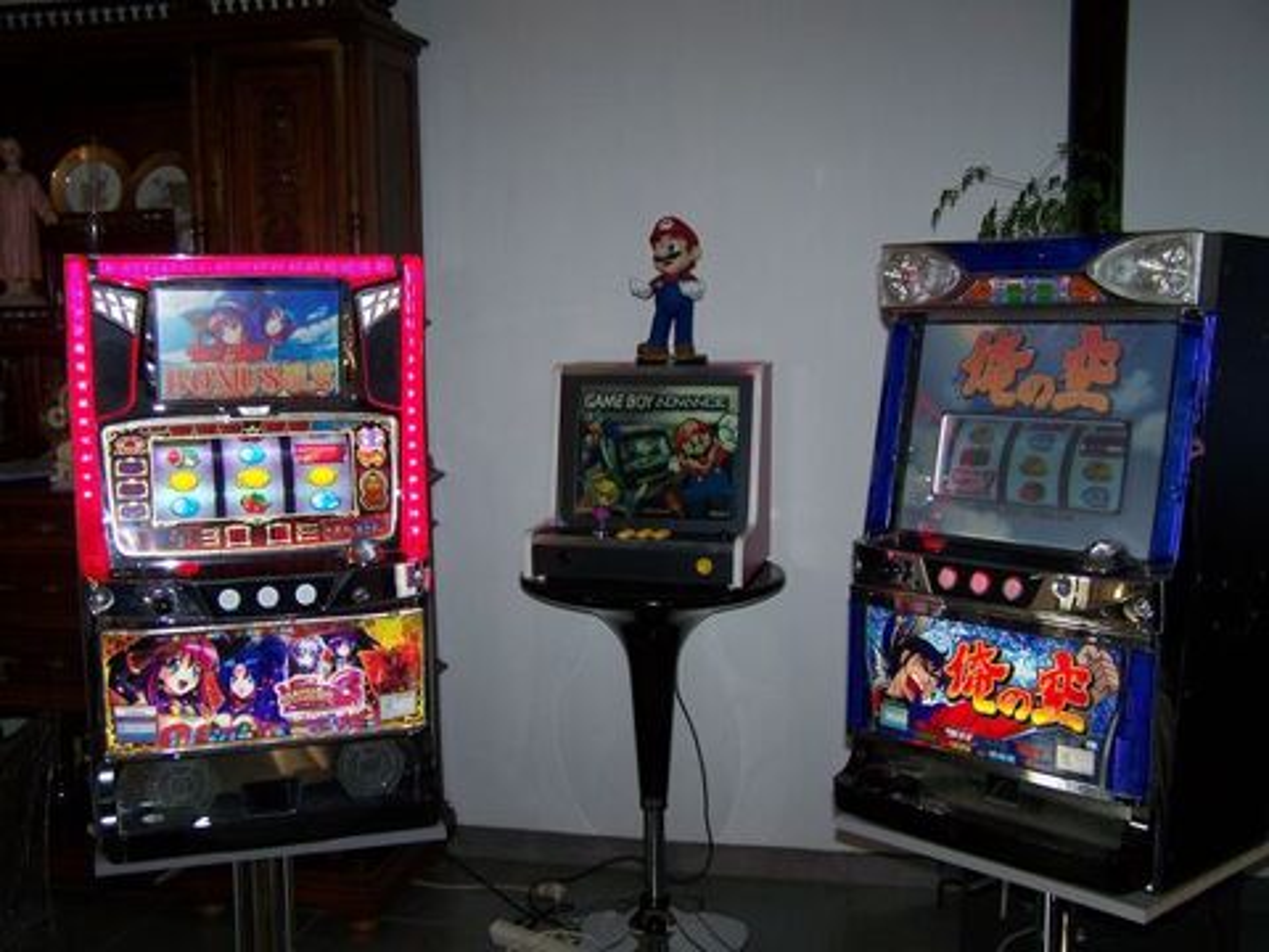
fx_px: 1393
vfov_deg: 37.7
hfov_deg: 49.0
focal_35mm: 38
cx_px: 634
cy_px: 476
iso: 80
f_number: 2.8
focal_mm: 6.3
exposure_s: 1/60
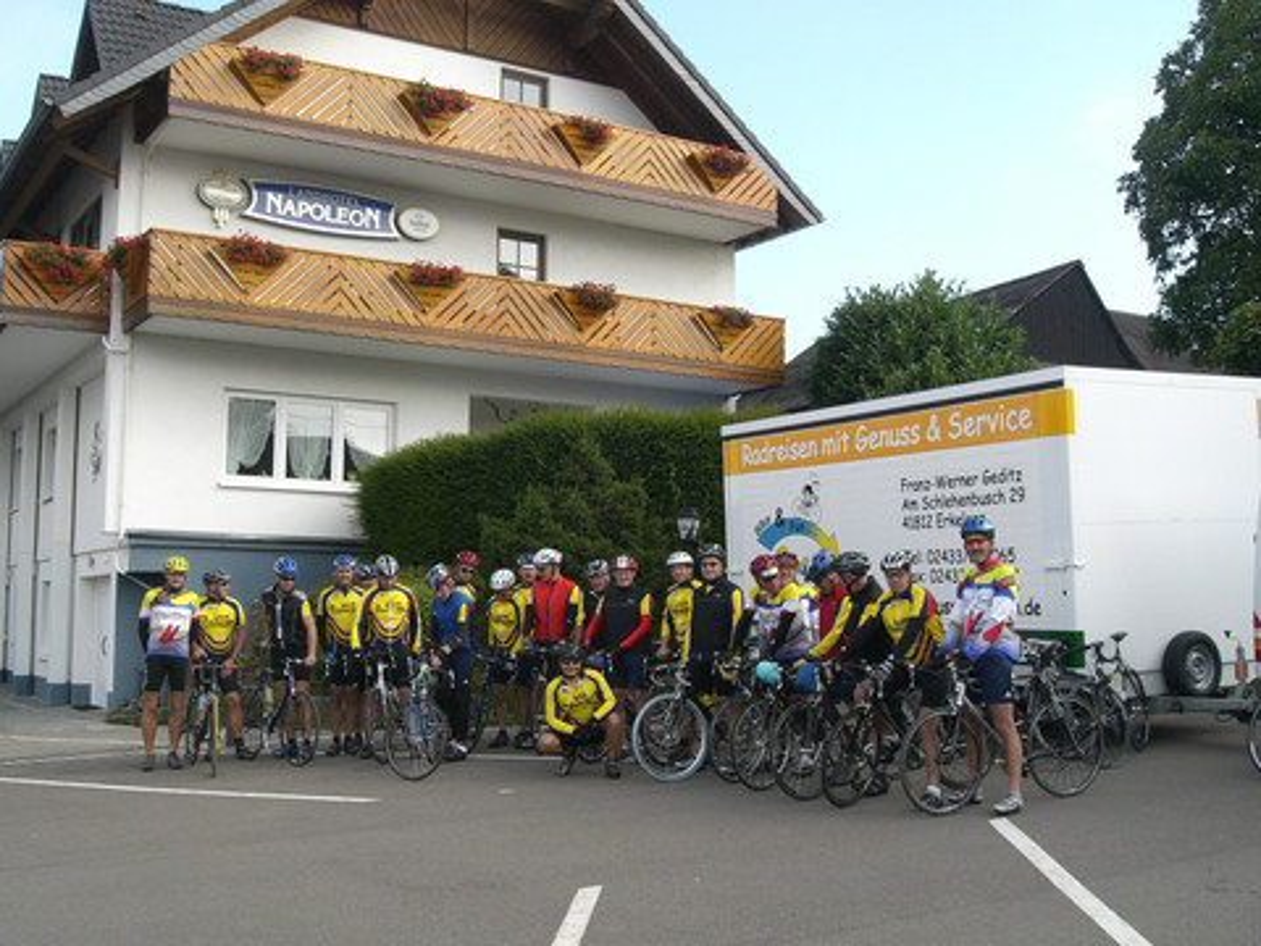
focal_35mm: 38
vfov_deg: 37.7
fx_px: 1384
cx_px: 630
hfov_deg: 49.0
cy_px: 473
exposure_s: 1/250
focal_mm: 6.3
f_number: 4.4
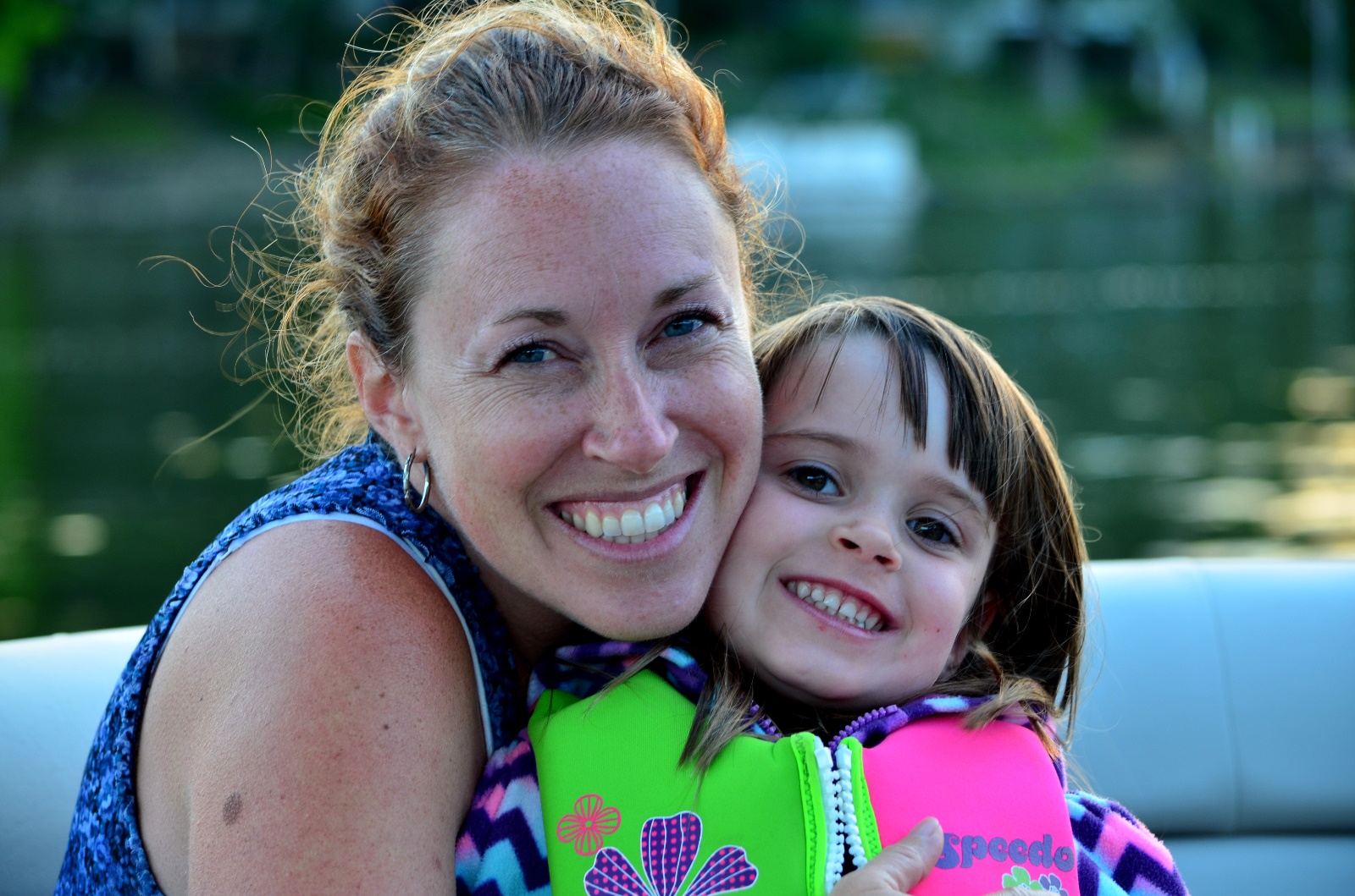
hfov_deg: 14.9
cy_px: 448
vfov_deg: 9.9
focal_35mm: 138
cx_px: 678
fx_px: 5182
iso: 160
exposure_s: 1/25
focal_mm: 92
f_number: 5.6
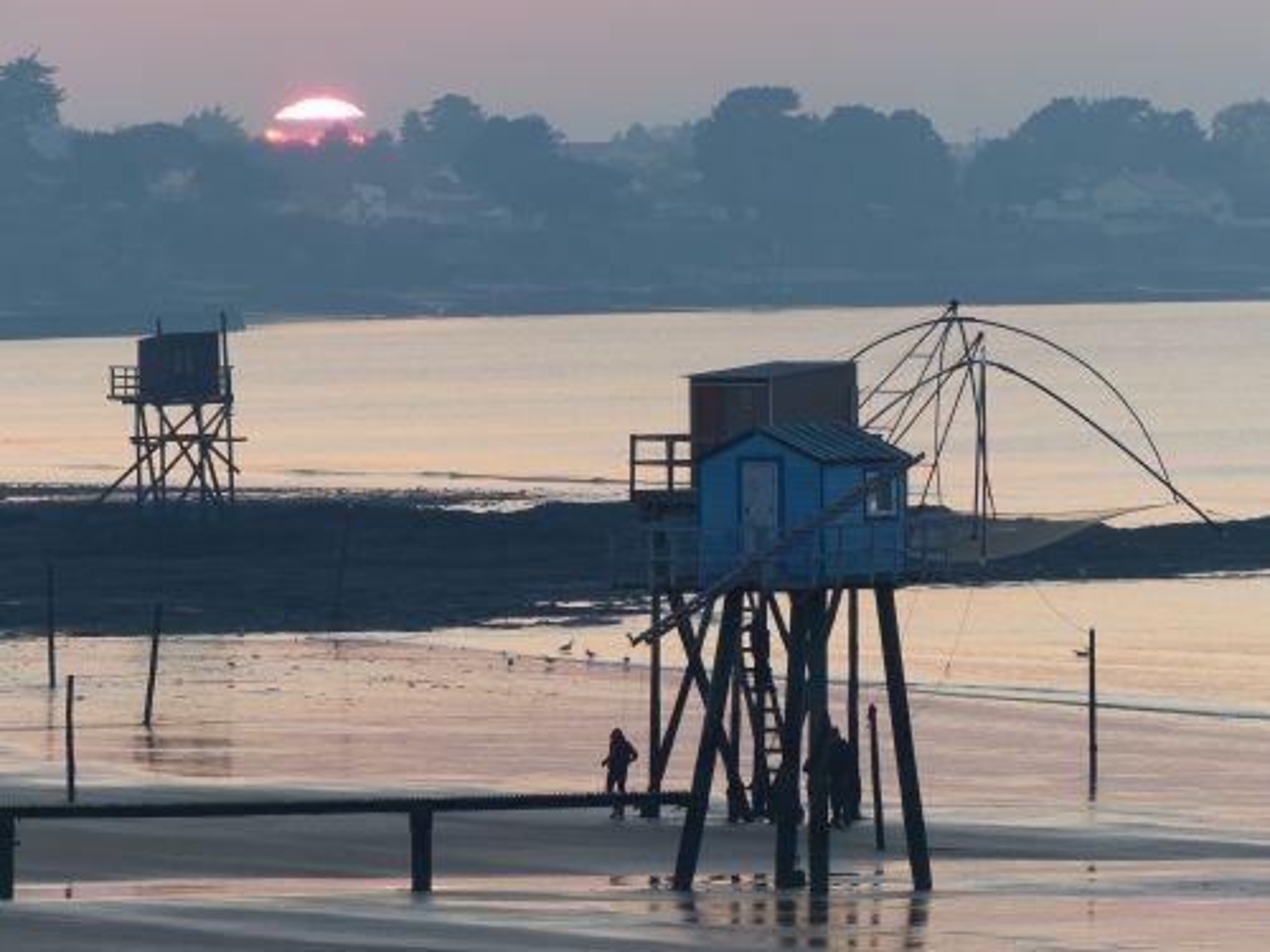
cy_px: 476
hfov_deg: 5.4
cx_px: 635
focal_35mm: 366
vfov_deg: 4.1
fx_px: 13428
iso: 100
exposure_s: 1/125
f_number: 4
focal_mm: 65.8
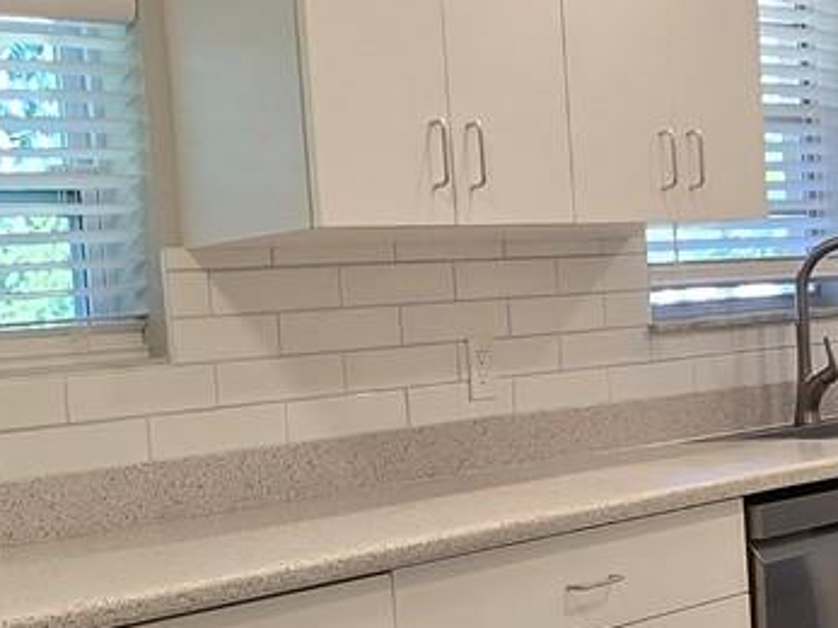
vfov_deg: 24.1
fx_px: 1452
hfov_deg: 31.6
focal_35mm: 60
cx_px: 203
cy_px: 481
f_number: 2.2
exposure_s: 1/60
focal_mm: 2.2
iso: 100
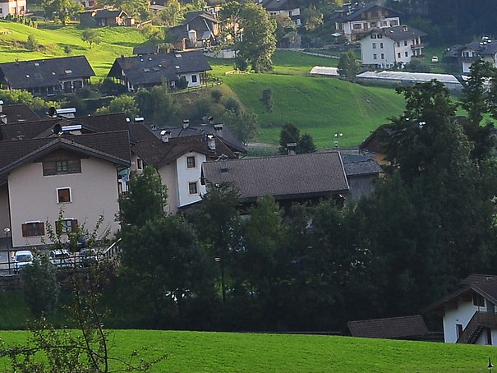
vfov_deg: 6.1
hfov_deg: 8.2
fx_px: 3446
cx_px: 224
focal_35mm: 240
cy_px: -134
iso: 200
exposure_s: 1/250
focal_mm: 42
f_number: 6.3
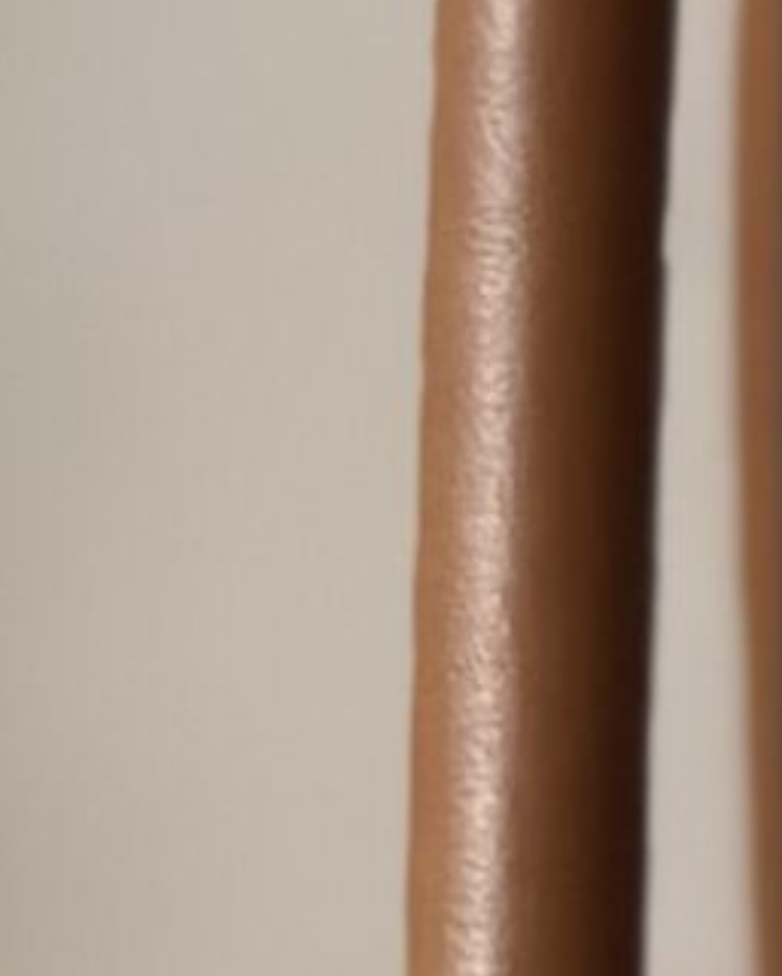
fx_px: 10815
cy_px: 3481
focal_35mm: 374
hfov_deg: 4.1
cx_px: 1853
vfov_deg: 4.8
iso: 200
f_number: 1.78
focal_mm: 6.86
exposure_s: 1/60
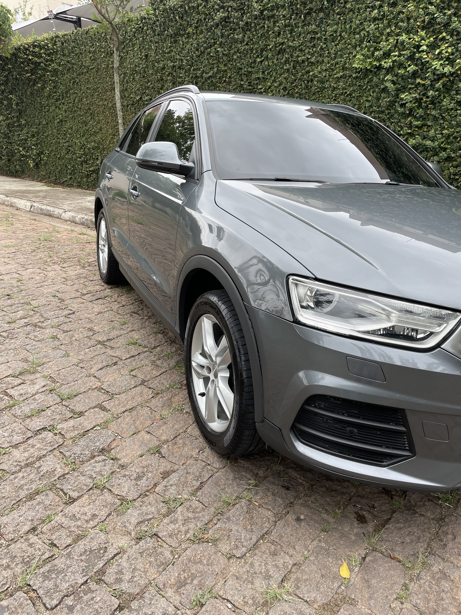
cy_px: 308
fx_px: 462
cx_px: 230
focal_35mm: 26
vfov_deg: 67.3
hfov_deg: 53.1
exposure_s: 1/629
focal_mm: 4.2
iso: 32
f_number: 1.6
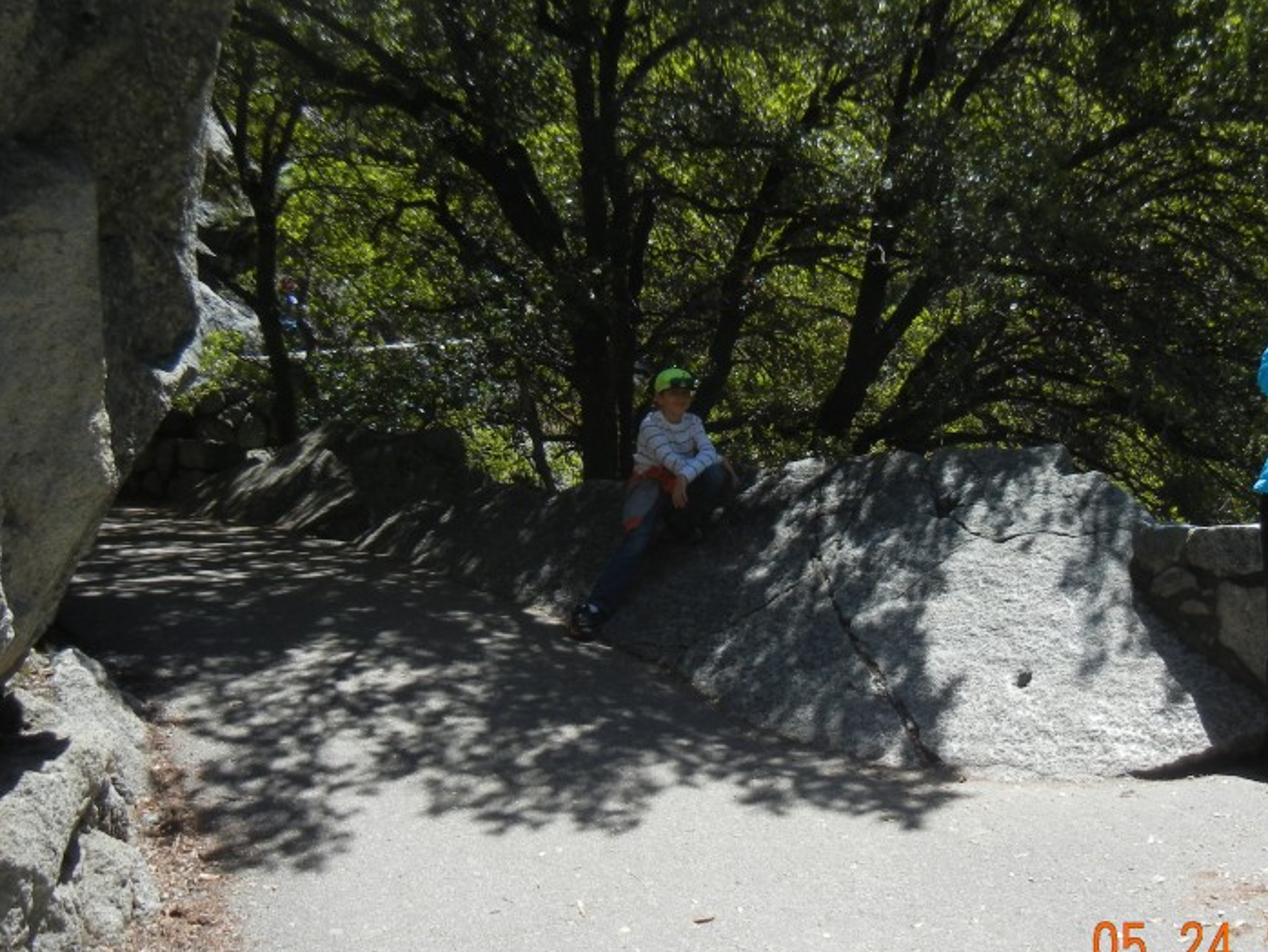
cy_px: 392
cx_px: 734
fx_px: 1612
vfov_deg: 32.8
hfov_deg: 42.8
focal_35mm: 44
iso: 160
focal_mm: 5.4
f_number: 3.5
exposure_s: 1/922
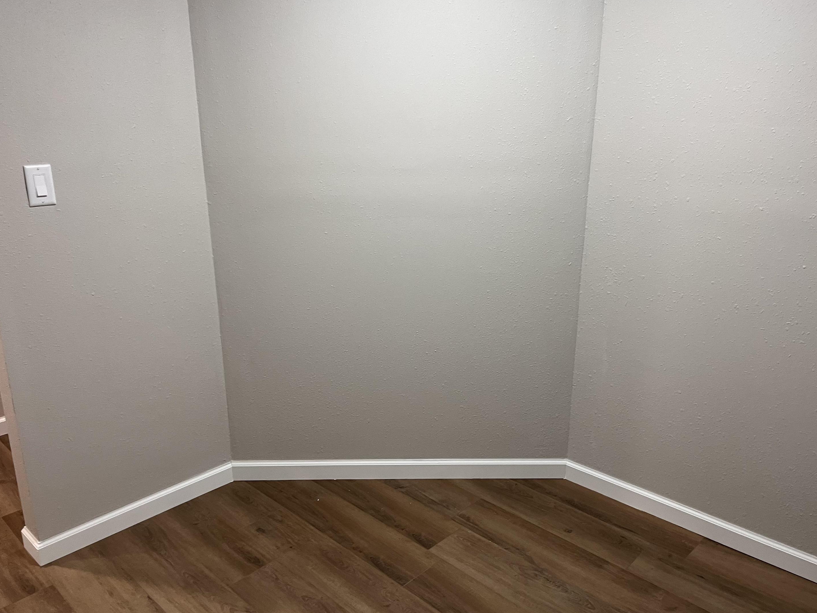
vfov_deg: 49.7
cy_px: 304
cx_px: 401
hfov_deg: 63.4
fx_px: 661
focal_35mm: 28
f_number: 1.6
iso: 100
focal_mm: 5.1
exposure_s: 1/60
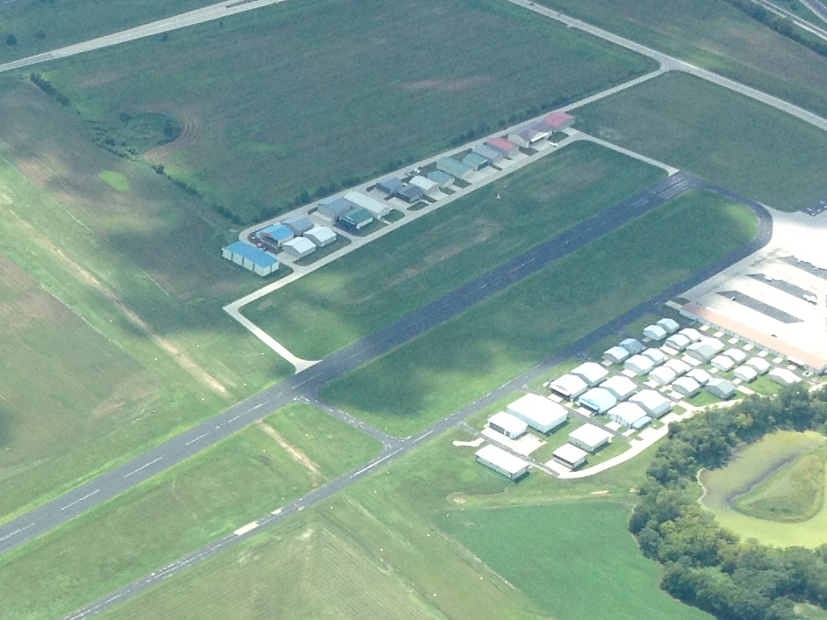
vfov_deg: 13.0
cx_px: -2
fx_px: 2699
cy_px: 529
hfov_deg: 17.0
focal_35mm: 113
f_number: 2.4
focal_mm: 4.28
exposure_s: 1/708
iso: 64
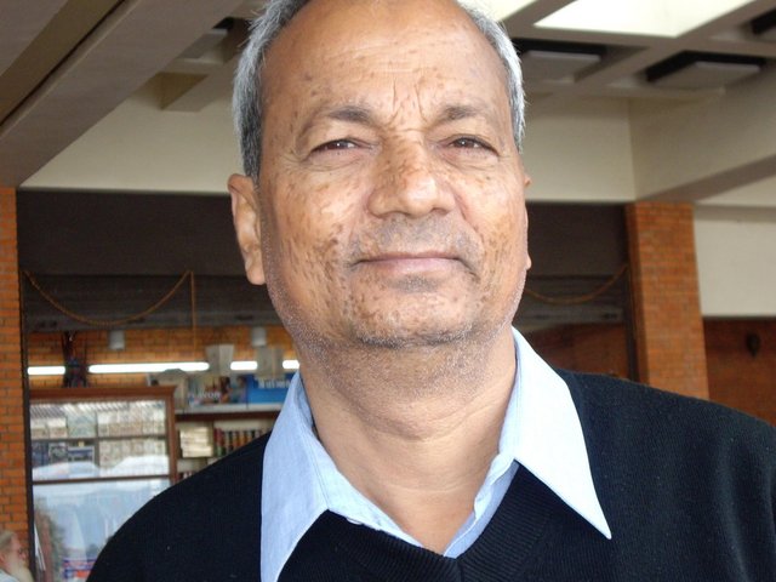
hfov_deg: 24.7
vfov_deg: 18.7
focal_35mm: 79
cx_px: 388
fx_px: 1771
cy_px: 291
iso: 200
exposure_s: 1/80
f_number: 4.1
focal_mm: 12.8
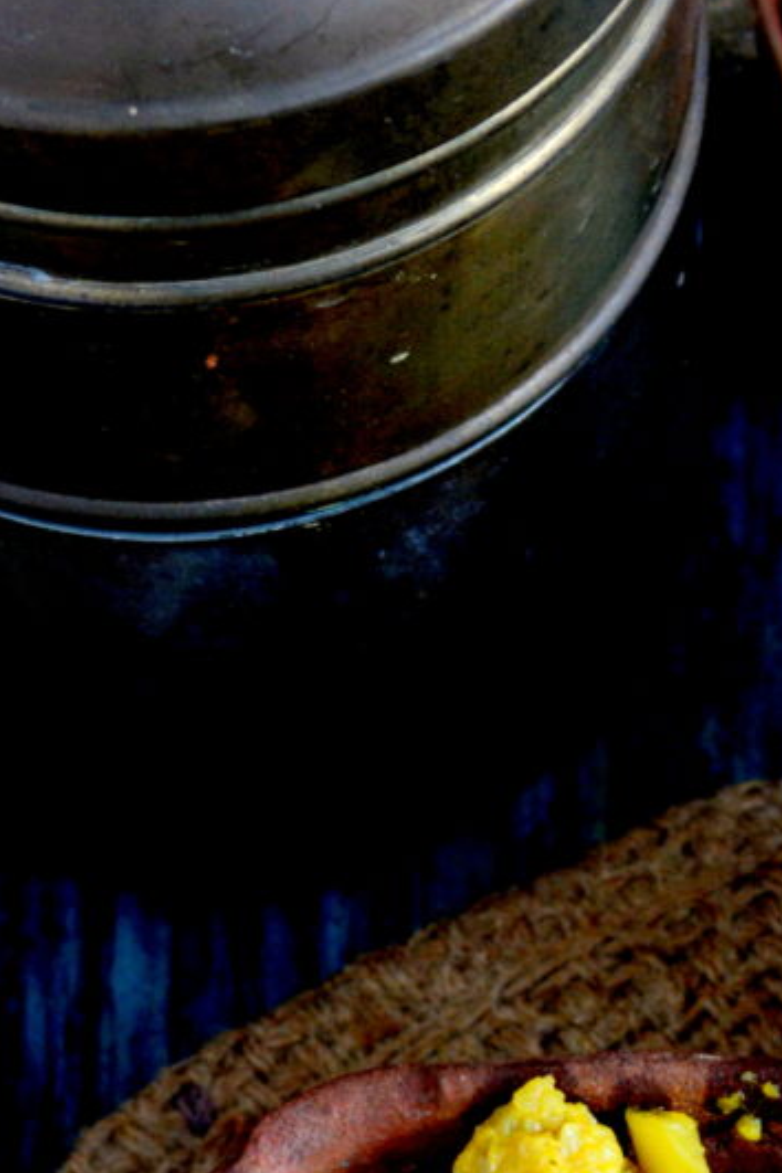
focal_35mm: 248
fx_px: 8080
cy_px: 1309
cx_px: 546
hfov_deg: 5.5
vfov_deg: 8.2
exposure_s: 1/125
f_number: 5.6
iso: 400
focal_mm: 50
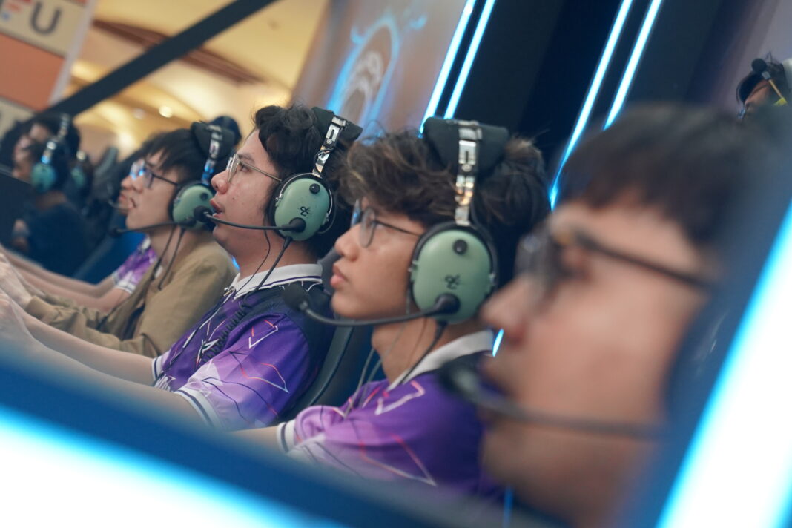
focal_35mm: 105
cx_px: 396
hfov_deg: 19.5
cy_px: 264
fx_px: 2310
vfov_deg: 13.0
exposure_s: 1/160
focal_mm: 70
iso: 2000
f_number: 4
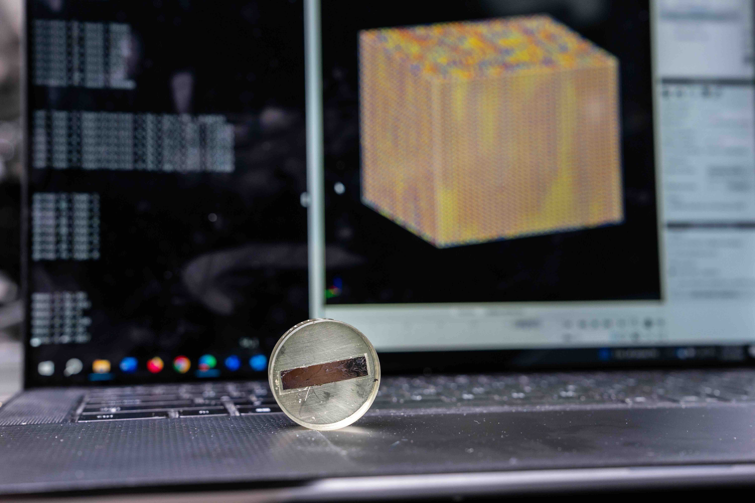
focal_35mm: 50
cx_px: 378
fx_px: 1049
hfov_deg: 39.6
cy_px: 252
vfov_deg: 27.0
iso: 250
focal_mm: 50
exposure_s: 1/125
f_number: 6.3
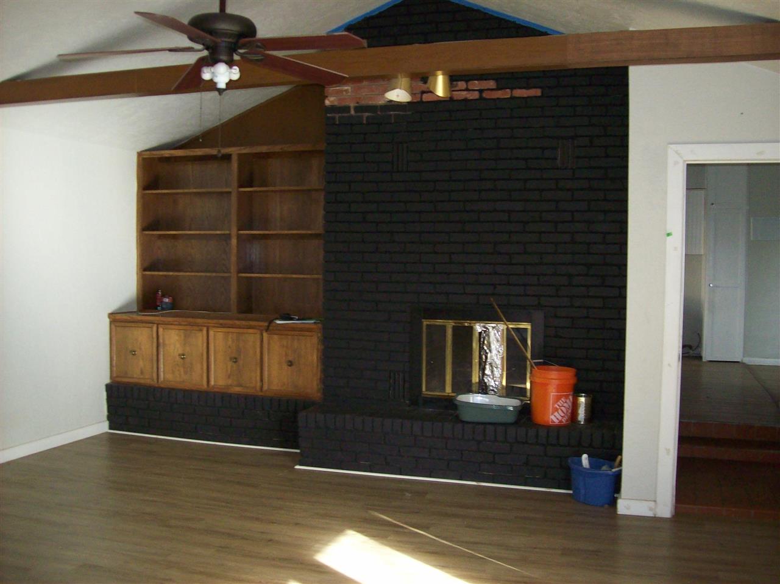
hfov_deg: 51.4
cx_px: 390
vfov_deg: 39.6
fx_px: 811
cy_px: 292
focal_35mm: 36
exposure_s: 1/64
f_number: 2.7
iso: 200
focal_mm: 6
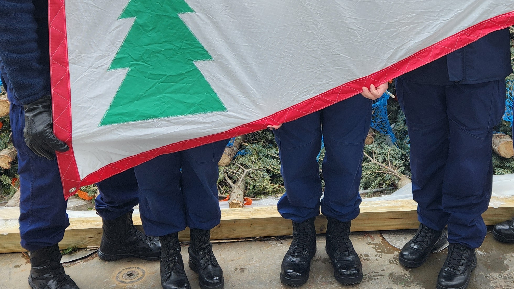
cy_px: 14
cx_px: 331
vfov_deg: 22.7
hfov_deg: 40.2
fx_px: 695
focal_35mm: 51
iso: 20
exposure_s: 1/192
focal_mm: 5.4
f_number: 1.8
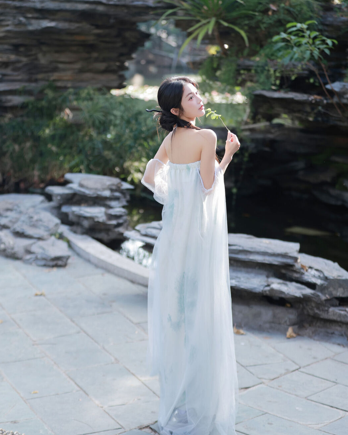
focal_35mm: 78
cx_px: 174
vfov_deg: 24.4
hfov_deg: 19.7
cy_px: 177
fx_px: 1004
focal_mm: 70
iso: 500
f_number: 2.8
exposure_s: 1/1000
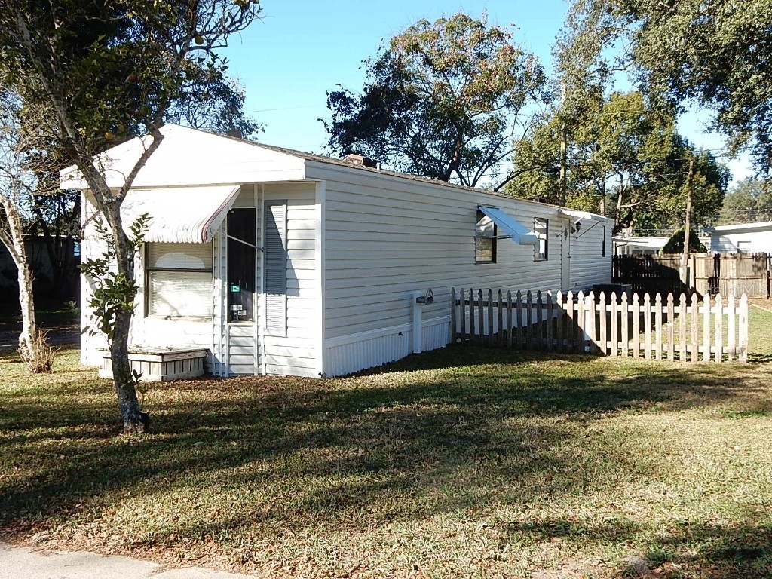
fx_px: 803
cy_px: 290
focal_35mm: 36
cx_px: 386
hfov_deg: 51.4
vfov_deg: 39.7
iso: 125
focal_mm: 6.4
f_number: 4
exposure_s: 1/500
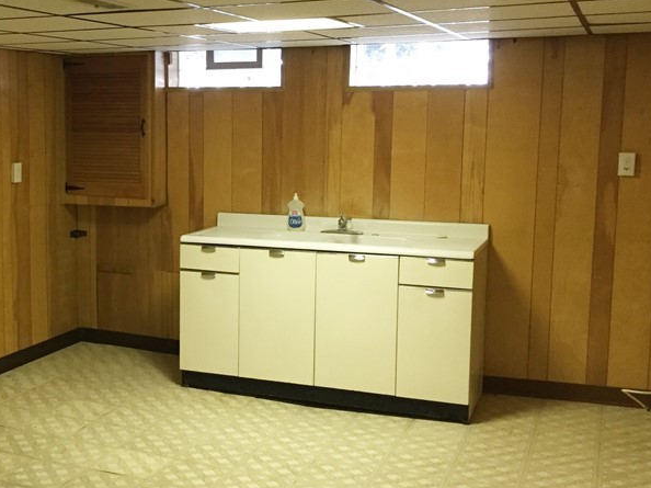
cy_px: 243
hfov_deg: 37.2
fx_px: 940
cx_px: 152
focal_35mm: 50
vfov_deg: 29.1
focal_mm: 4.15
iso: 160
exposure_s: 1/30
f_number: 2.2
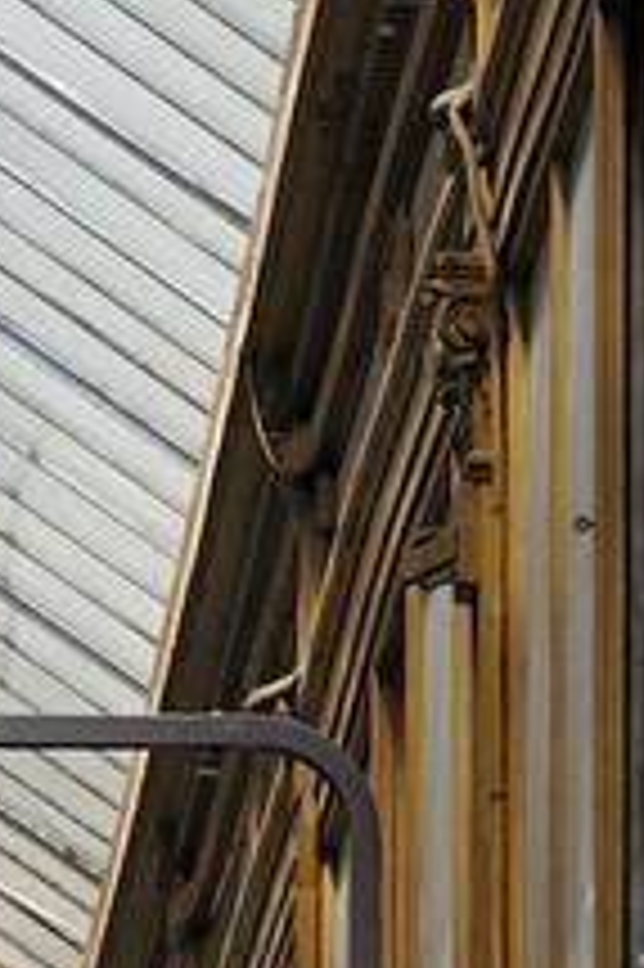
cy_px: 2539
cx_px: -45
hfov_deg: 3.0
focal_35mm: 461
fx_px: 12389
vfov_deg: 4.4
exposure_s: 1/160
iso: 200
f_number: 9
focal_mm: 62
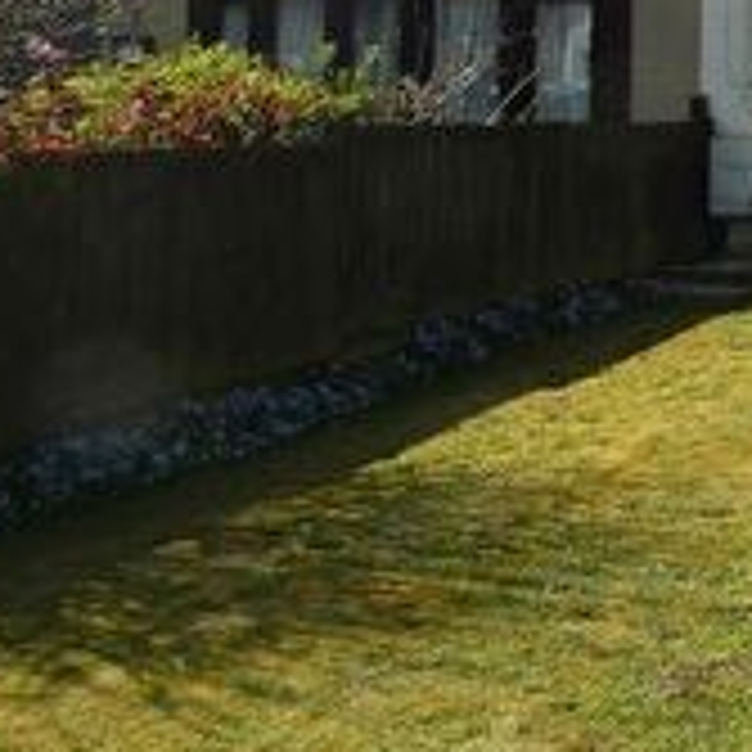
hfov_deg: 19.4
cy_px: 20
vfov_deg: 22.6
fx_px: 1819
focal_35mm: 74
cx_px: 1225
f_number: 3.2
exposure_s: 1/1000
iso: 80
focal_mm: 3.6
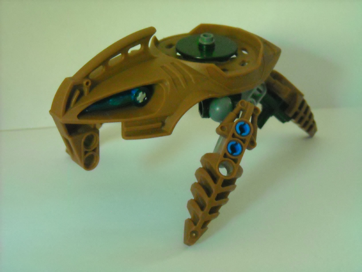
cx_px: 181
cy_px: 136
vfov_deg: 19.4
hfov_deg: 25.7
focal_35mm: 76
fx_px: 795
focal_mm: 12.3
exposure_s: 1/15
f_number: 3.9
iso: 800
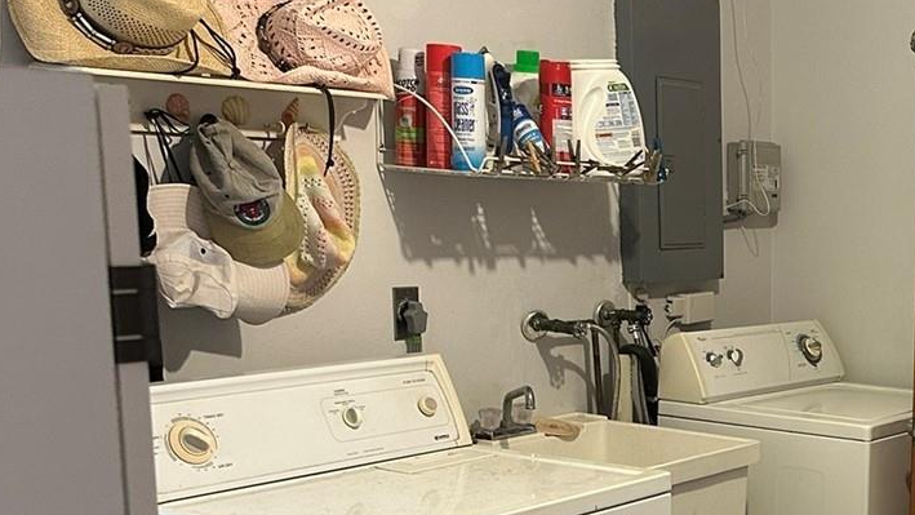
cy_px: 453
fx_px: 1432
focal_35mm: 59
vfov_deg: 20.0
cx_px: 974
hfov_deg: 31.9
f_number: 1.78
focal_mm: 6.86
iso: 320
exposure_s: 1/60
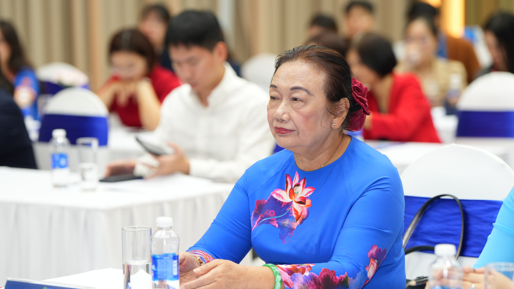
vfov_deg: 8.7
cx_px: 258
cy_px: 166
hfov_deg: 15.3
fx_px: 1908
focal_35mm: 140
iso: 800
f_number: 3.5
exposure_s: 1/160
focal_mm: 133
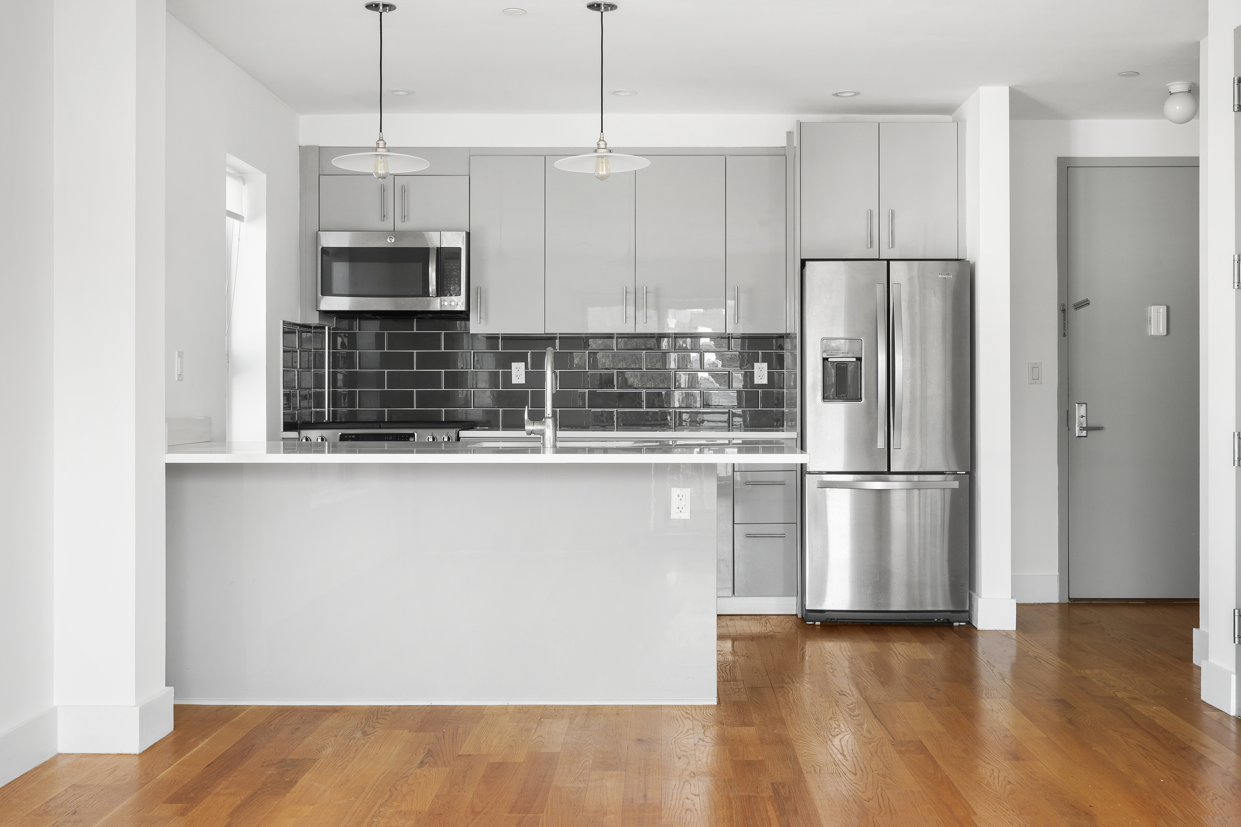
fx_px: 1310
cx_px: 620
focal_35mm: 38
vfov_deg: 35.1
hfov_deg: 50.7
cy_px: 414
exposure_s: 1/3
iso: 400
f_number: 11
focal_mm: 25.5
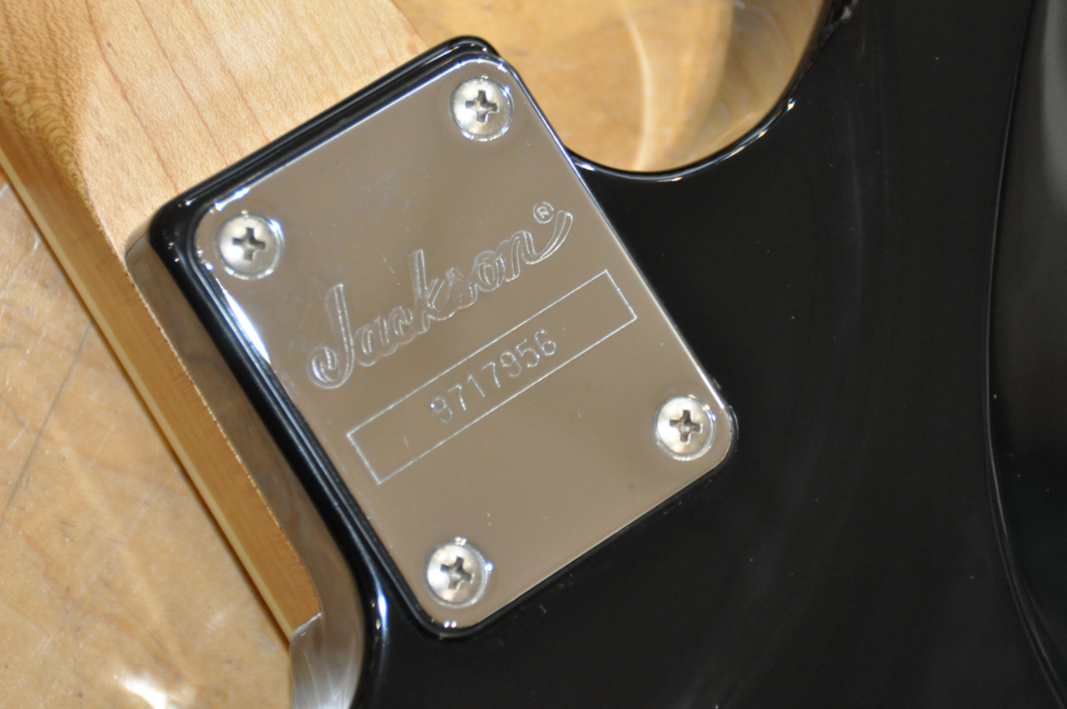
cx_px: 534
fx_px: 4218
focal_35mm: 142
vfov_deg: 9.6
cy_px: 354
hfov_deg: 14.4
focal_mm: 95
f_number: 5.6
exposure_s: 1/60
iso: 2000
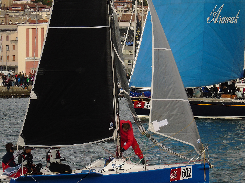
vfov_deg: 6.2
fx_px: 1699
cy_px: 93
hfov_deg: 8.2
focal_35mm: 240
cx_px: 139
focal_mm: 33
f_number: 5
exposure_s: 1/640
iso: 100
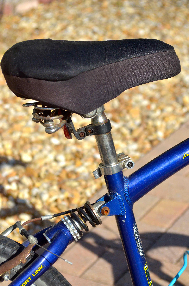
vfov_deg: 16.1
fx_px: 1009
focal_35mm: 128
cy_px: 143
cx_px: 94
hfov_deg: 10.7
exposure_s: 1/5000
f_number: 7.1
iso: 800
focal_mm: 85
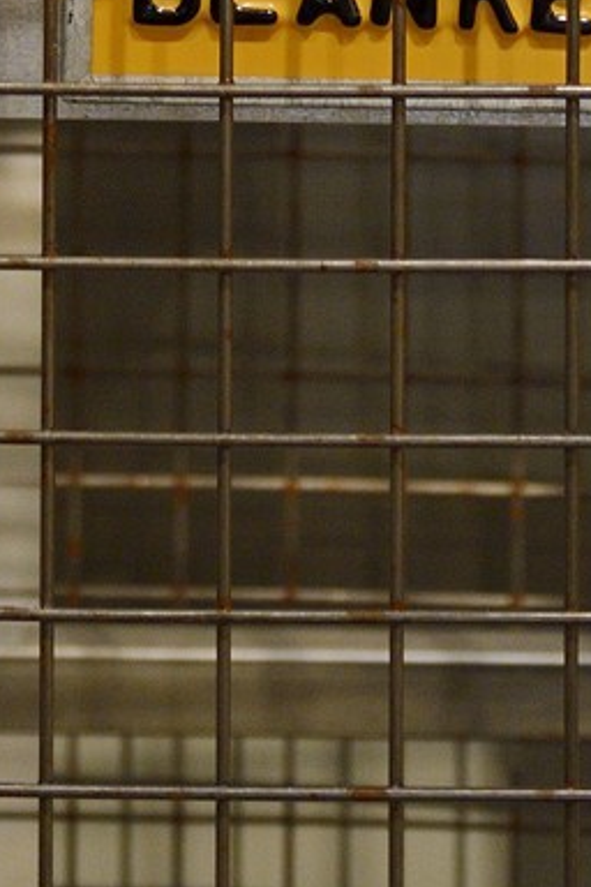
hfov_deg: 6.8
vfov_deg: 9.5
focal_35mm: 200
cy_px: -959
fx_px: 4925
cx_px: 23
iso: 1600
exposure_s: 1/25
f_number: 3.5
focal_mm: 48
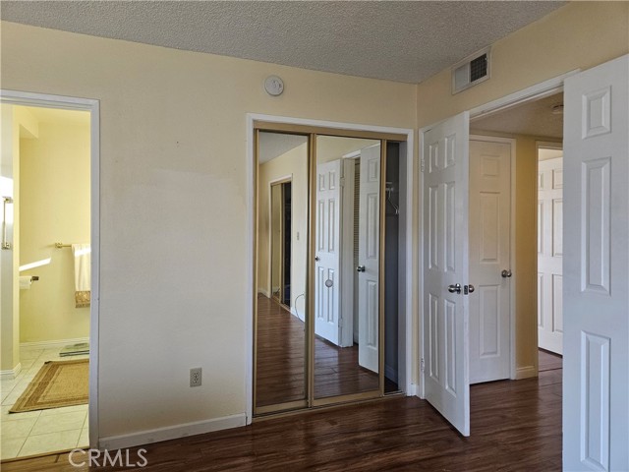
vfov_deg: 58.9
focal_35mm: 23
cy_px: 236
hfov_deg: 73.9
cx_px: 314
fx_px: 418
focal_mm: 5.4
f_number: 1.8
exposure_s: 1/120
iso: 250
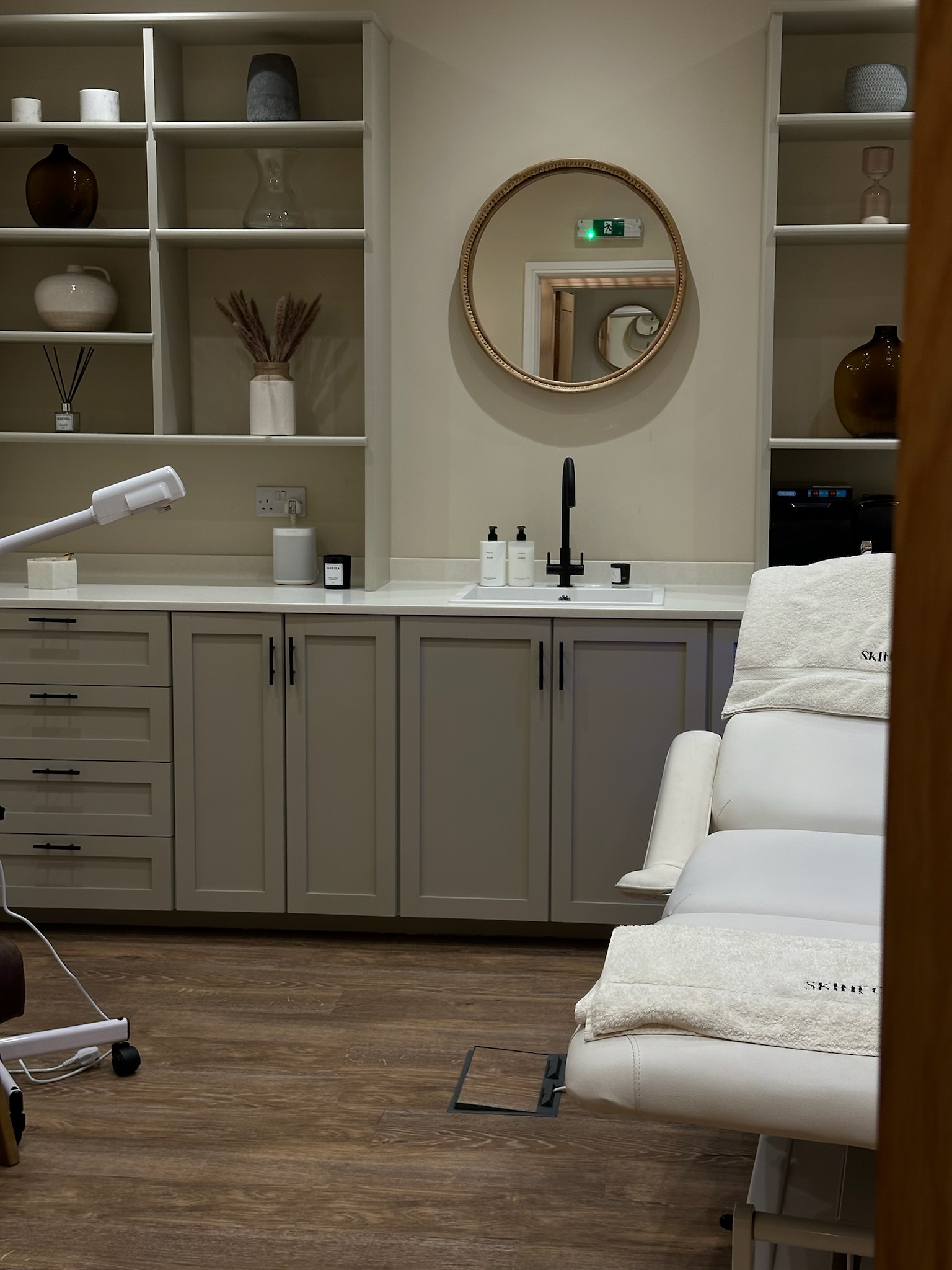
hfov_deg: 30.3
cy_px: 635
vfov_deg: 39.7
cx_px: 476
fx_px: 1760
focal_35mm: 48
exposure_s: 1/100
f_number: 1.78
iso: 50
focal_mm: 6.86
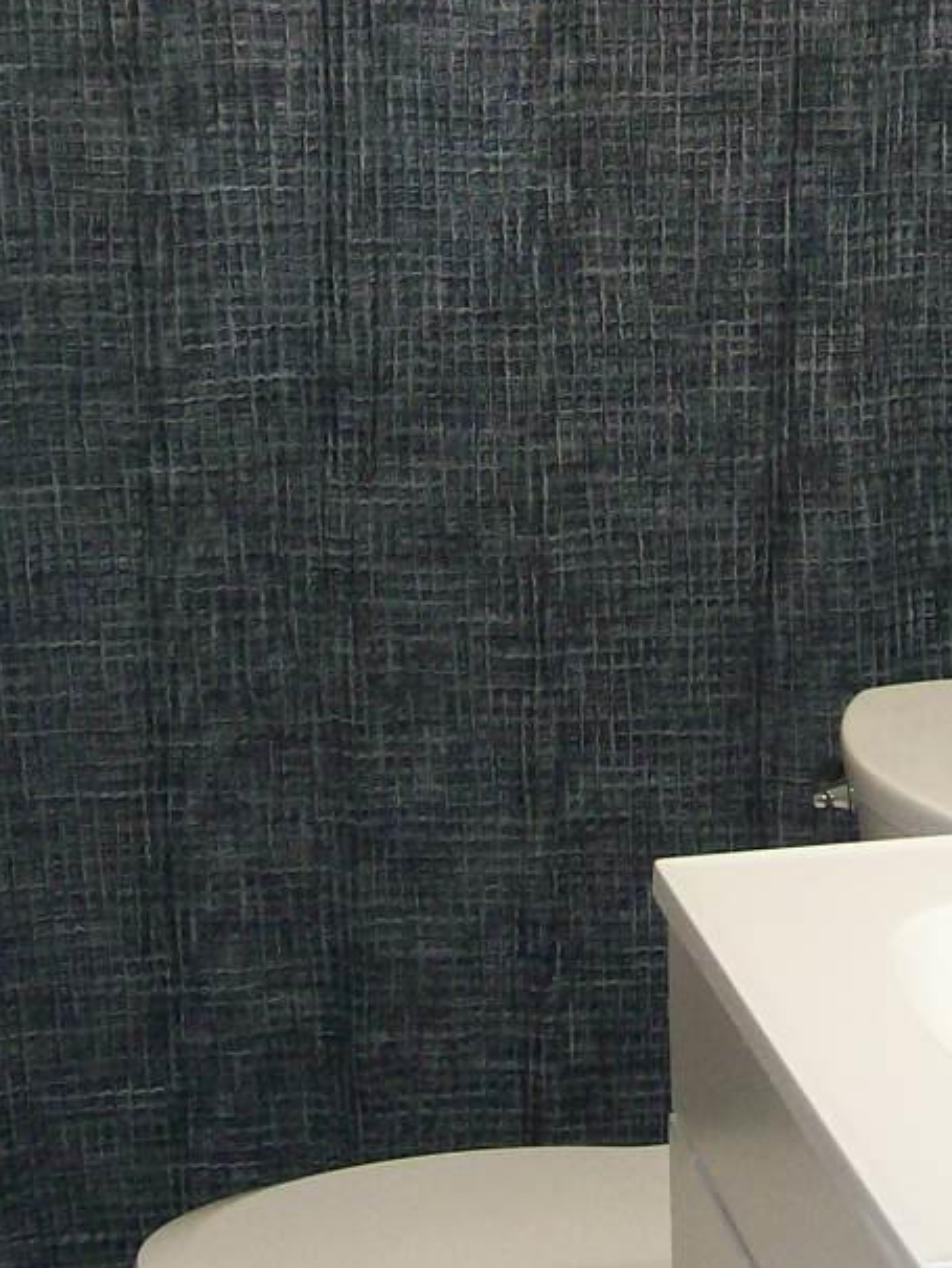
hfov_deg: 15.6
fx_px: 3481
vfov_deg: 20.4
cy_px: 272
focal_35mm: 95
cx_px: 603
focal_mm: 6
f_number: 2.7
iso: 140
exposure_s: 1/64
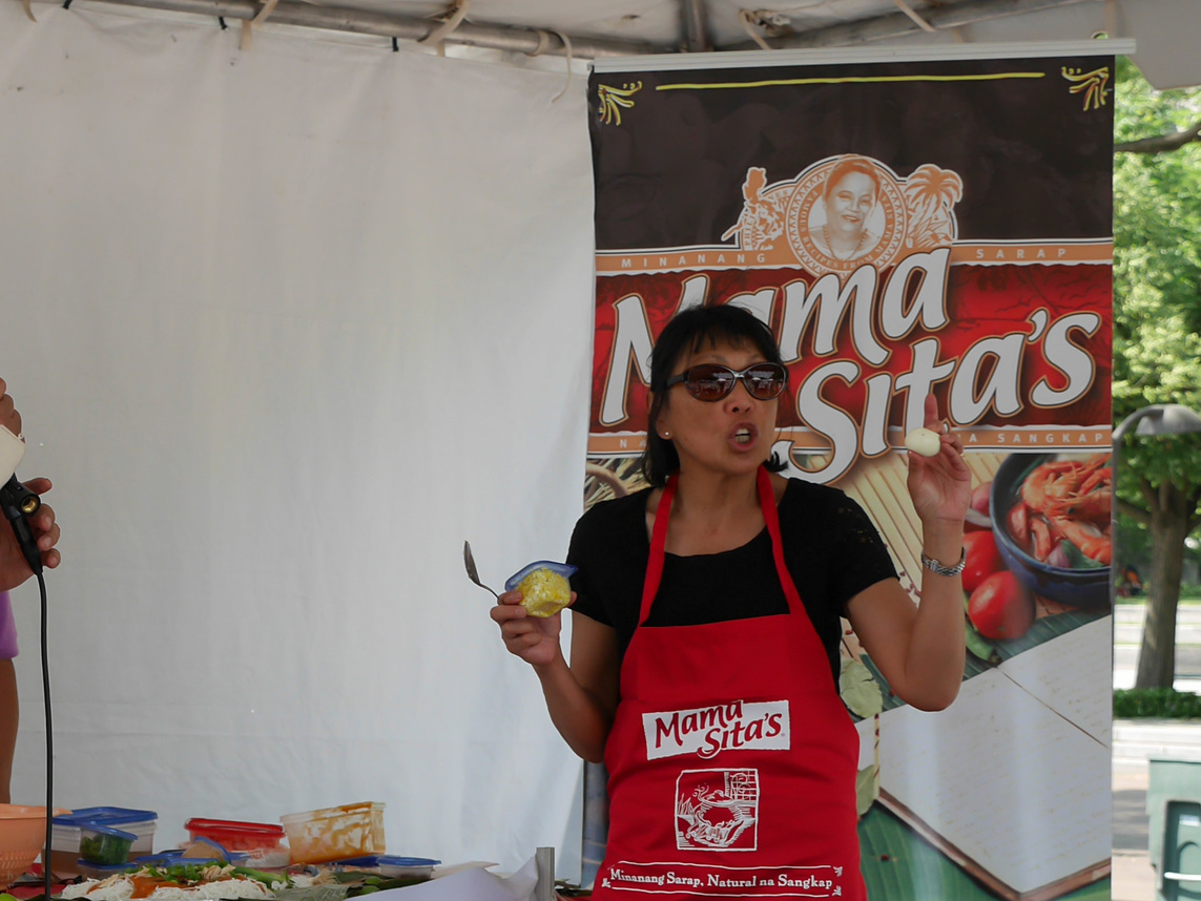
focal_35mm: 105
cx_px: -23
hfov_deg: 18.2
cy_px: 793
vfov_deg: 14.0
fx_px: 3644
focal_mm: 24
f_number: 3.5
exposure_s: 1/500
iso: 200
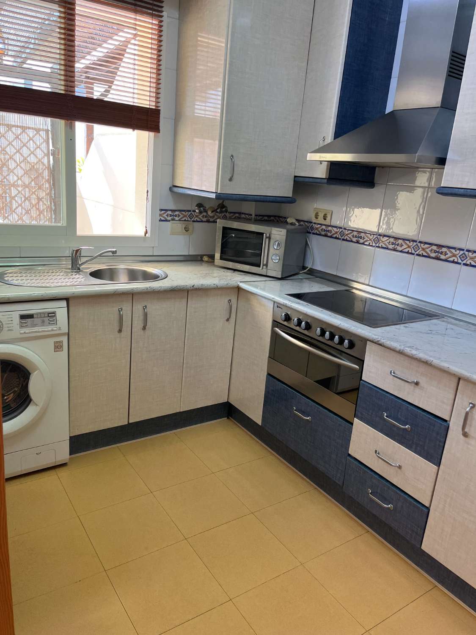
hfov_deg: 53.1
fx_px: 477
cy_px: 318
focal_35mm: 26
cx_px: 238
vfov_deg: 67.3
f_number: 1.6
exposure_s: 1/100
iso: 100
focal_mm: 5.1
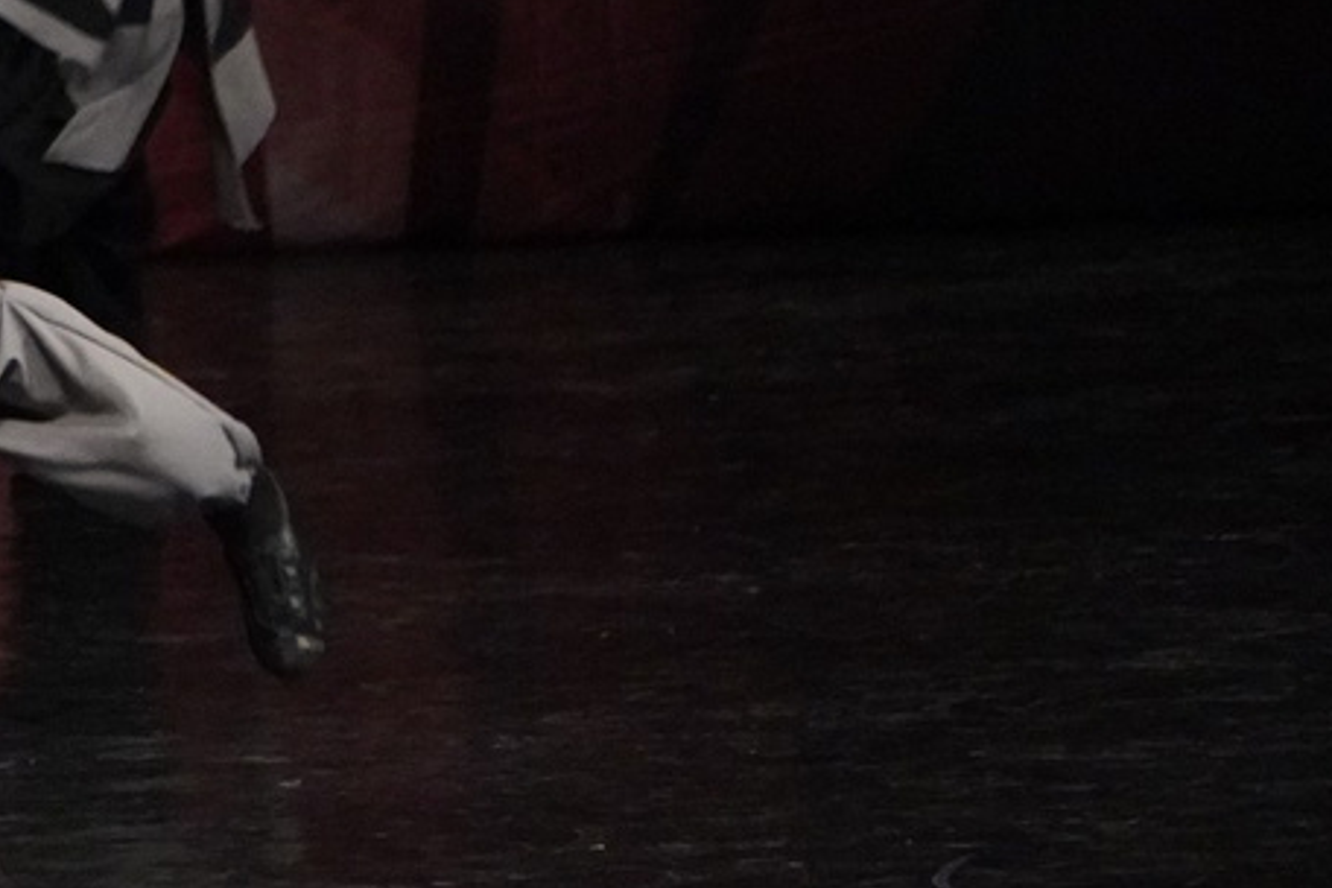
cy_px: -957
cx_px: -2039
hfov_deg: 3.4
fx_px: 21828
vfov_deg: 2.3
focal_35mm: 590
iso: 4000
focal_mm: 105
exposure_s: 1/500
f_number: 2.8
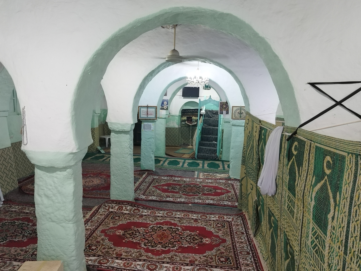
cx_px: 180
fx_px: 271
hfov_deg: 67.3
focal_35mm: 26
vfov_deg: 53.1
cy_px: 136
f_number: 1.9
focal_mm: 6.24
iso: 918
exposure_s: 1/33.3
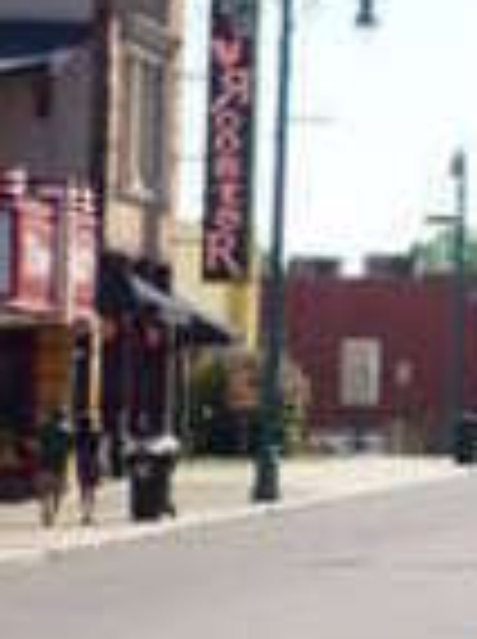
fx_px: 4994
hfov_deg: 5.3
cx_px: 986
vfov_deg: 7.2
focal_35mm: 271
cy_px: -243
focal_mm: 8
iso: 80
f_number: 3.2
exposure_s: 1/640
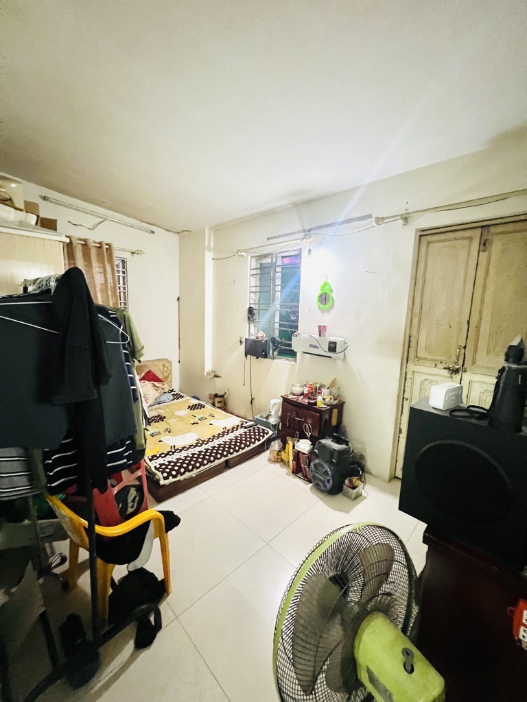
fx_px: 264
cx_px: 264
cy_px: 351
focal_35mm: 13
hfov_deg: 89.9
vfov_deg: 106.2
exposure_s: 1/34
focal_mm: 1.57
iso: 640
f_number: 1.8
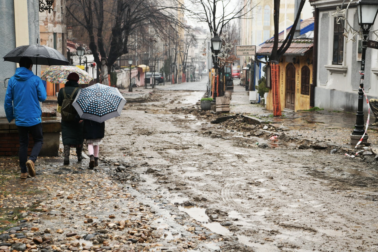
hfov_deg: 28.8
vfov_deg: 19.5
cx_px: 189
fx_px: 735
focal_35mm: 70
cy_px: 126
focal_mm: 70
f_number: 4.5
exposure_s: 1/125
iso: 500
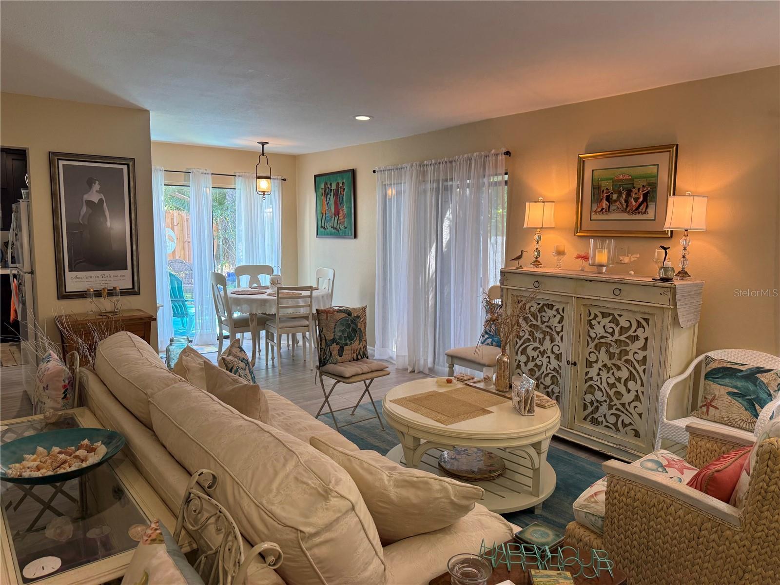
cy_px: 292
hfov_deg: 71.6
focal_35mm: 24
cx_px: 390
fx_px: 541
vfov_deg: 56.8
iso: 125
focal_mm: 6.76
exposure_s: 1/60
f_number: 1.78
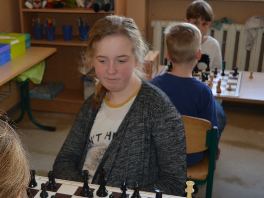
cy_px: 151
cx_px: 68
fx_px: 457
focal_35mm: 60
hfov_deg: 31.7
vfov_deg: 24.2
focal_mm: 23
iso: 400
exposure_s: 1/100
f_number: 3.8
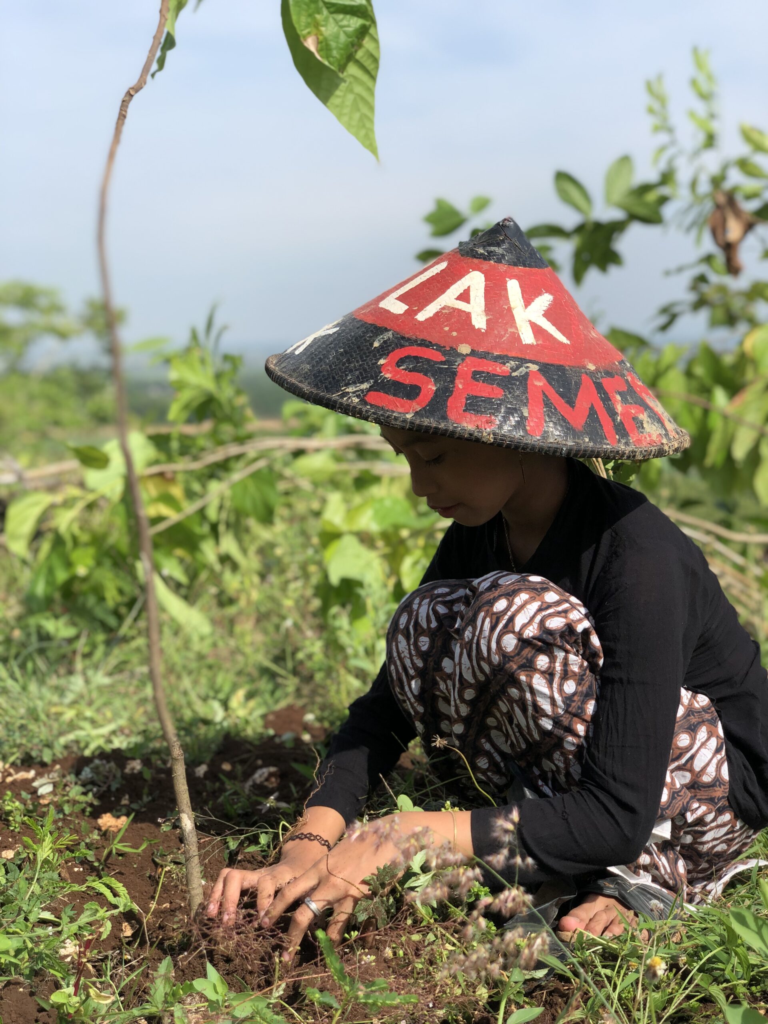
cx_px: 384
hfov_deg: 28.0
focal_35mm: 52
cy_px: 512
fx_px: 1538
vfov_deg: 36.8
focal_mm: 6
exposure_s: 1/979
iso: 16
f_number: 2.4
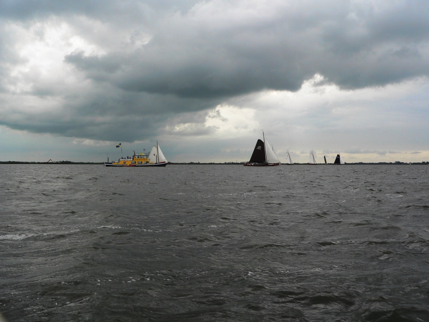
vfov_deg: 39.7
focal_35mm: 36
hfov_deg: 51.4
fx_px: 446
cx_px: 214
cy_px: 161
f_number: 4
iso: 80
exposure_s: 1/320
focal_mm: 6
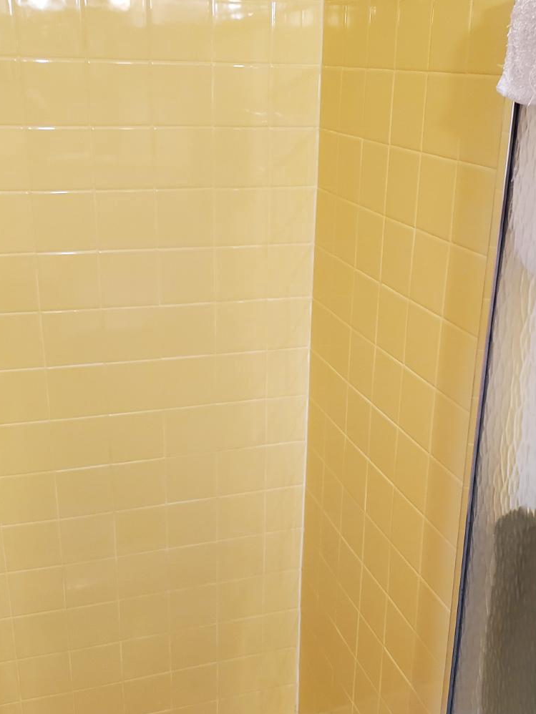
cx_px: 291
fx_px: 825
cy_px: 406
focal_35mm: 40
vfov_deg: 46.7
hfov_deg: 36.0
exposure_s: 1/40
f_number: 2.4
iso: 250
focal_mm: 4.3
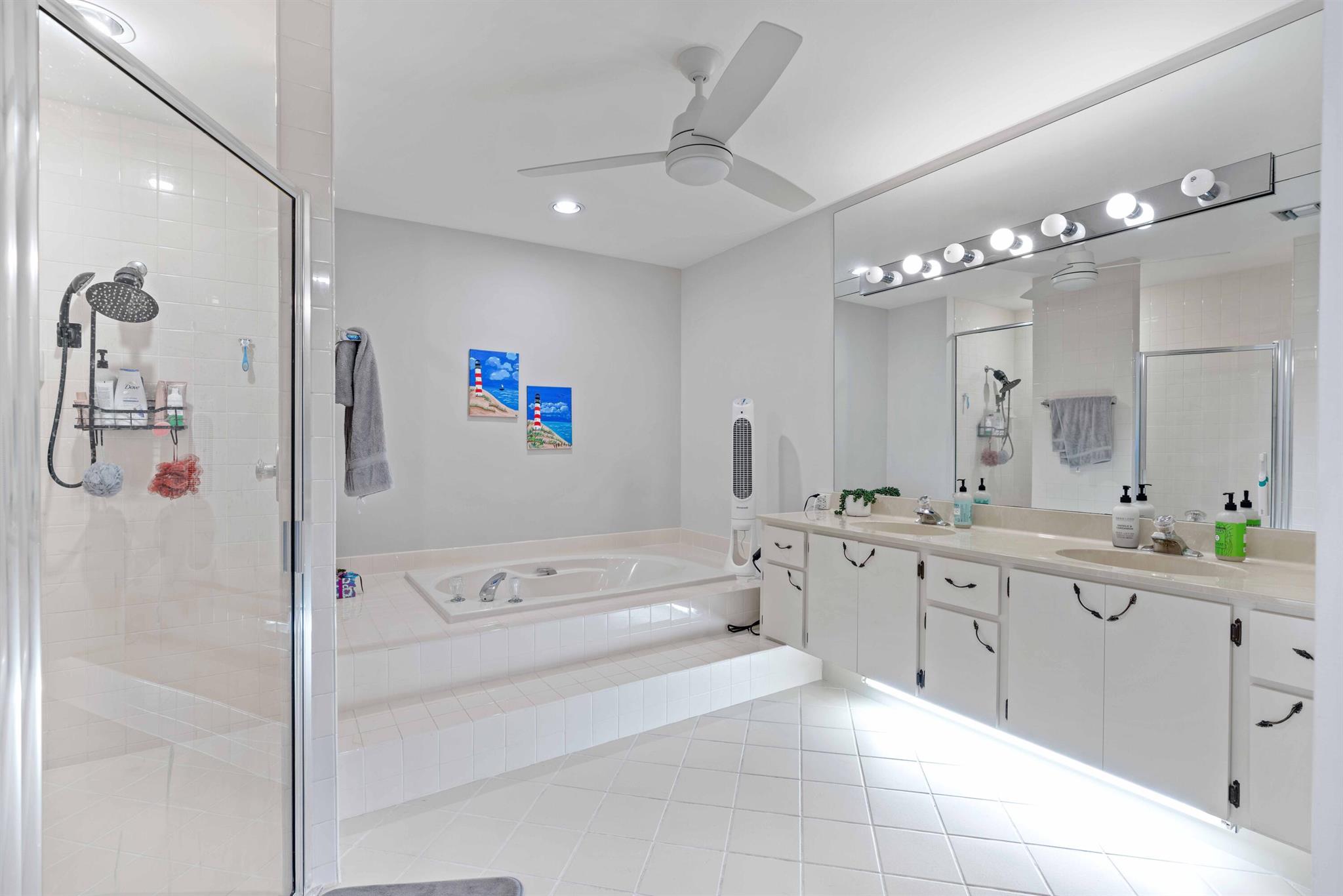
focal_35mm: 16
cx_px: 672
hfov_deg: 96.7
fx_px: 597
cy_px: 448
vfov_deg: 73.8
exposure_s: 1/1.25
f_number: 5.6
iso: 100
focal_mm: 16
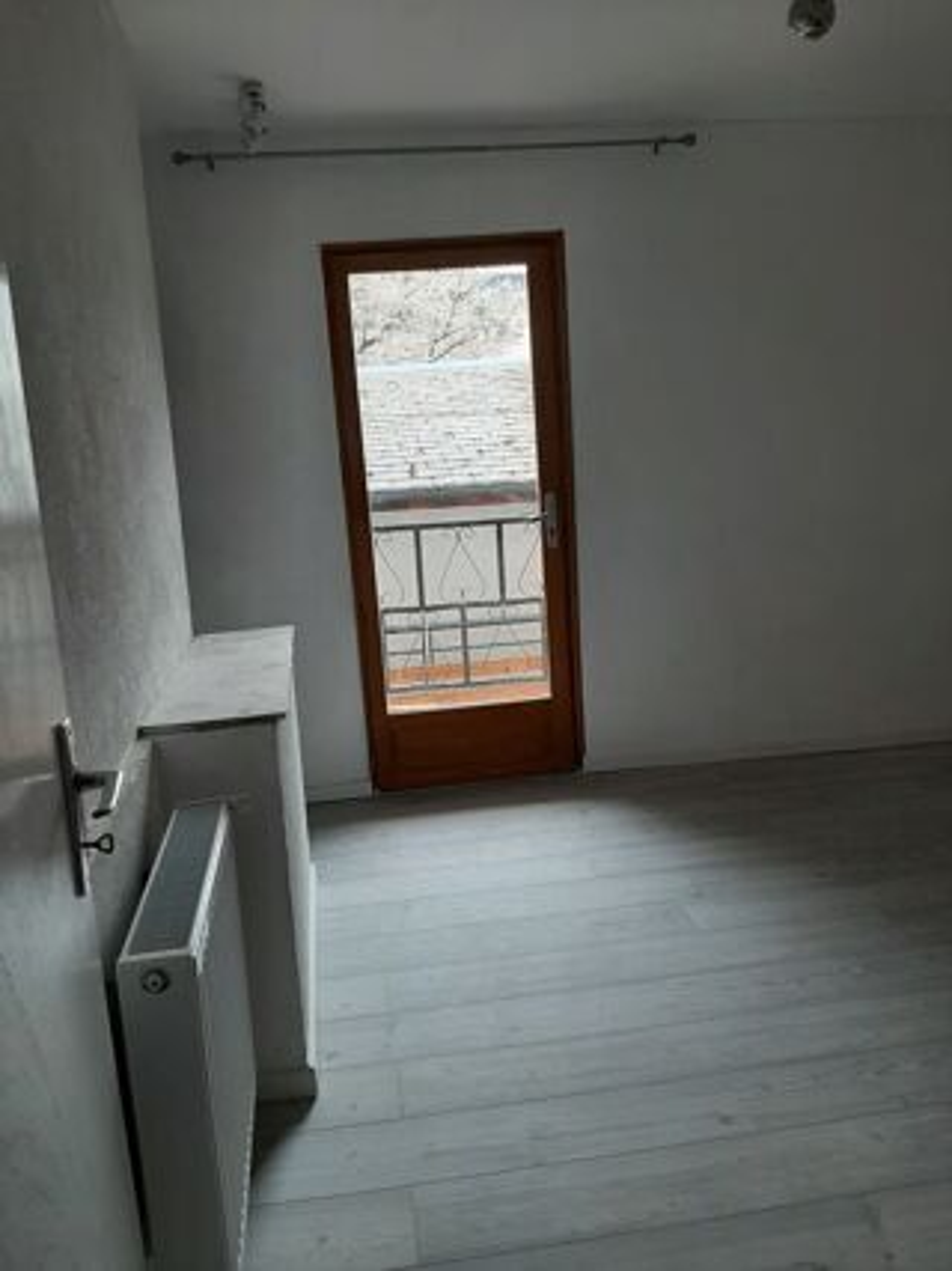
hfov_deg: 53.0
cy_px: 636
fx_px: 954
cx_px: 476
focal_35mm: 26
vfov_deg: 67.3
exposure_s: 1/100
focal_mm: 3.93
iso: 40
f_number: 1.7
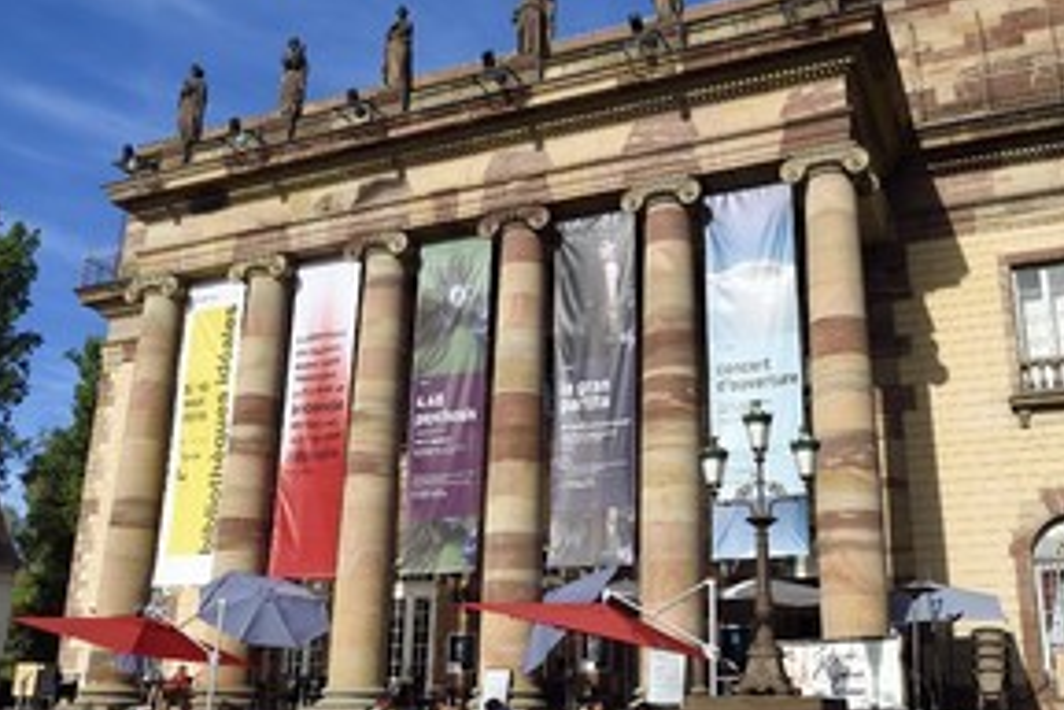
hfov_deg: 54.2
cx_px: 610
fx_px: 1034
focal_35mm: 35
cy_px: 388
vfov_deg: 37.8
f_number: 16
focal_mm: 24
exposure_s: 1/250
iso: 200
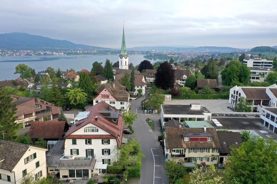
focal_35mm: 28
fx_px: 215
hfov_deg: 65.5
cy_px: 92
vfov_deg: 46.4
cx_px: 138
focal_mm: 10.26
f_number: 4.5
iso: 100
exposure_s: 1/120
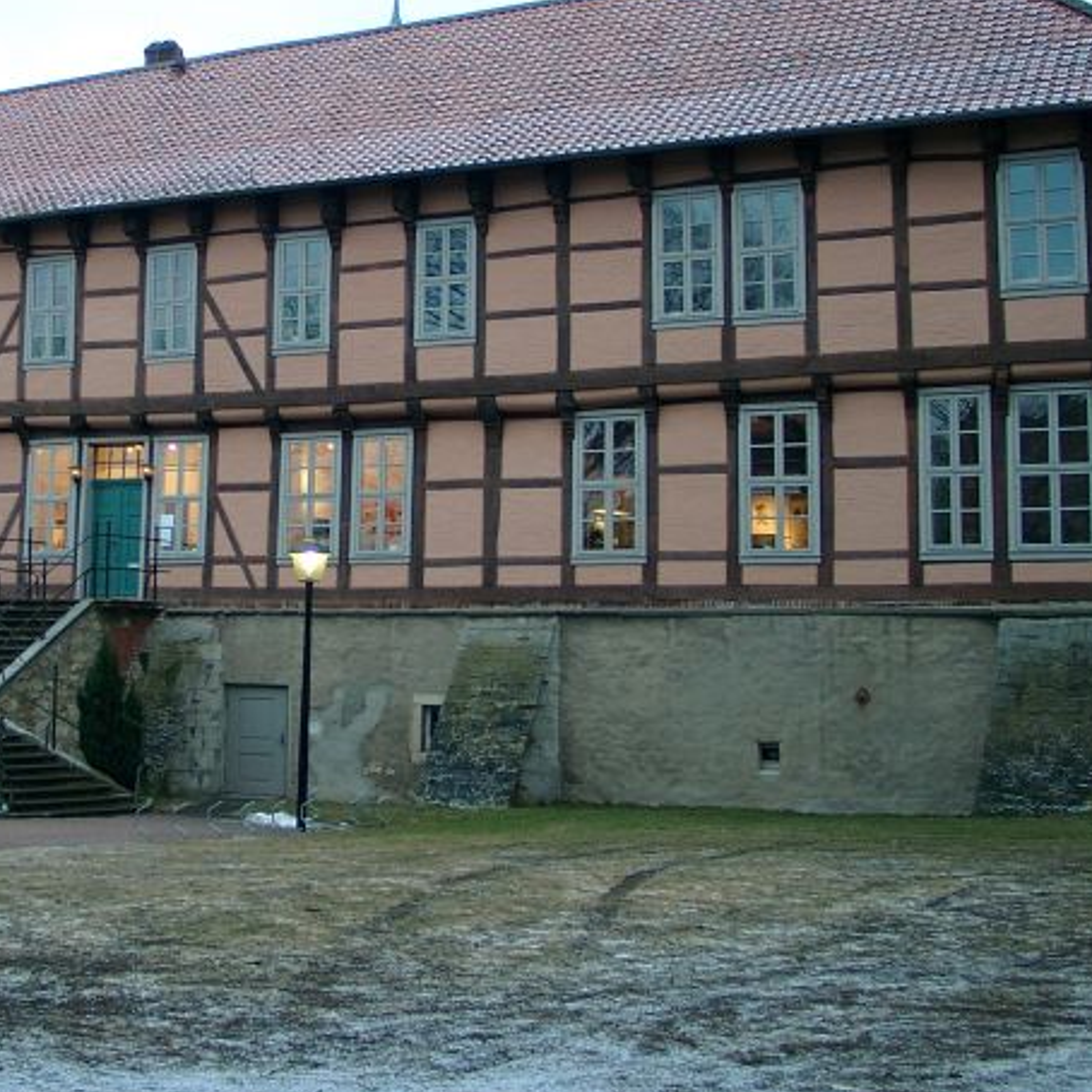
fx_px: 1892
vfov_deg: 32.0
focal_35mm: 53
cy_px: 387
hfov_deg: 31.8
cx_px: 317
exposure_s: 1/38.3
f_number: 2
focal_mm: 7.13
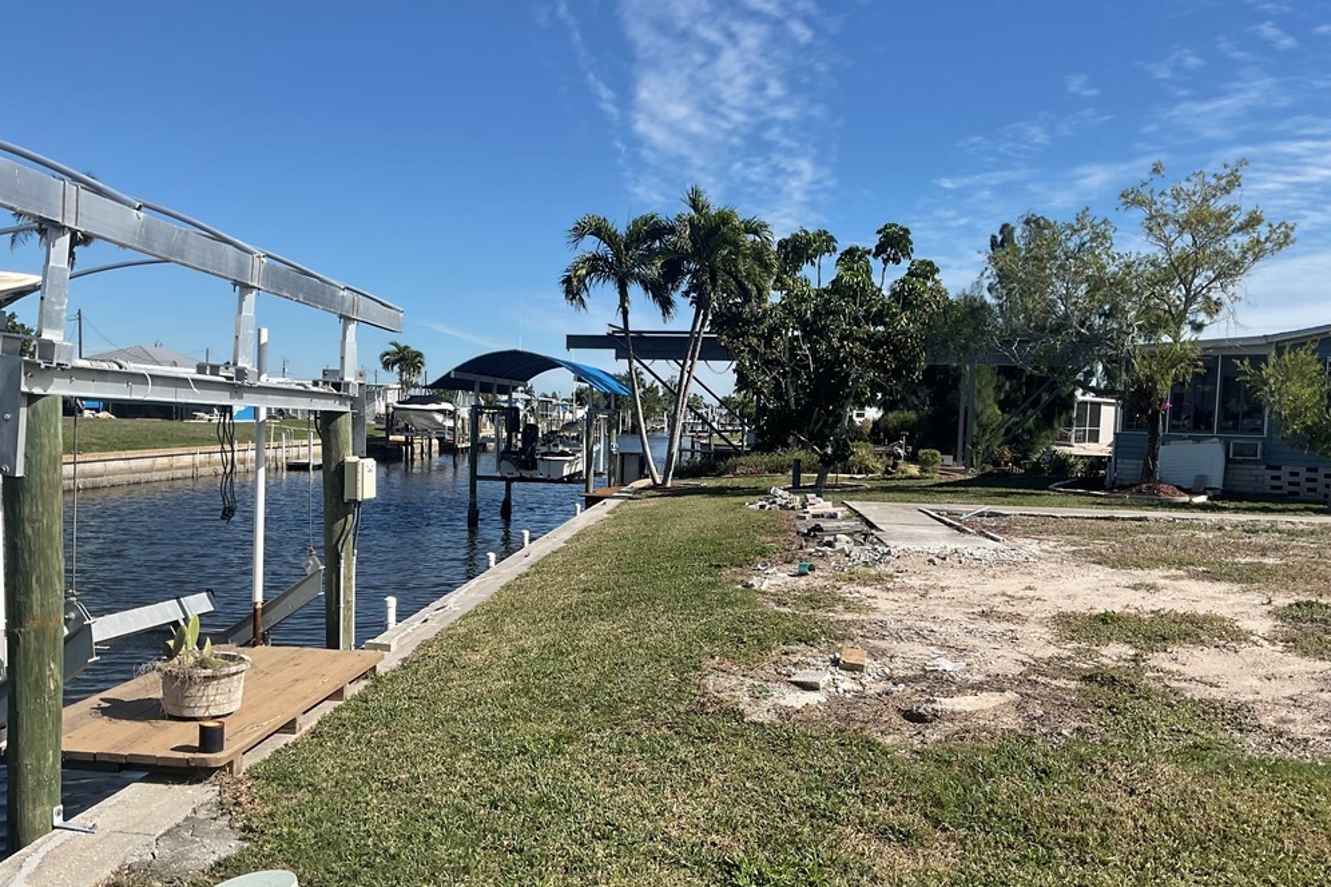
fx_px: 1146
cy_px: 508
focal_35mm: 31
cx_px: 668
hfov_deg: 60.3
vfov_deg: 42.2
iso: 16
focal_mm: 3
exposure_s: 1/2538
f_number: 1.8
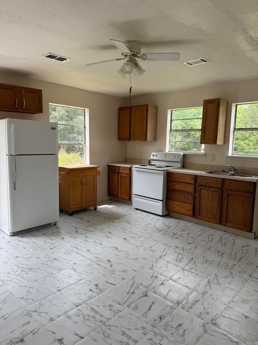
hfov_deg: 56.8
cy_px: 172
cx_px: 129
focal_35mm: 24
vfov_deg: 71.6
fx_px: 239
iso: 80
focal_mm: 6.76
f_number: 1.78
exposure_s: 1/639
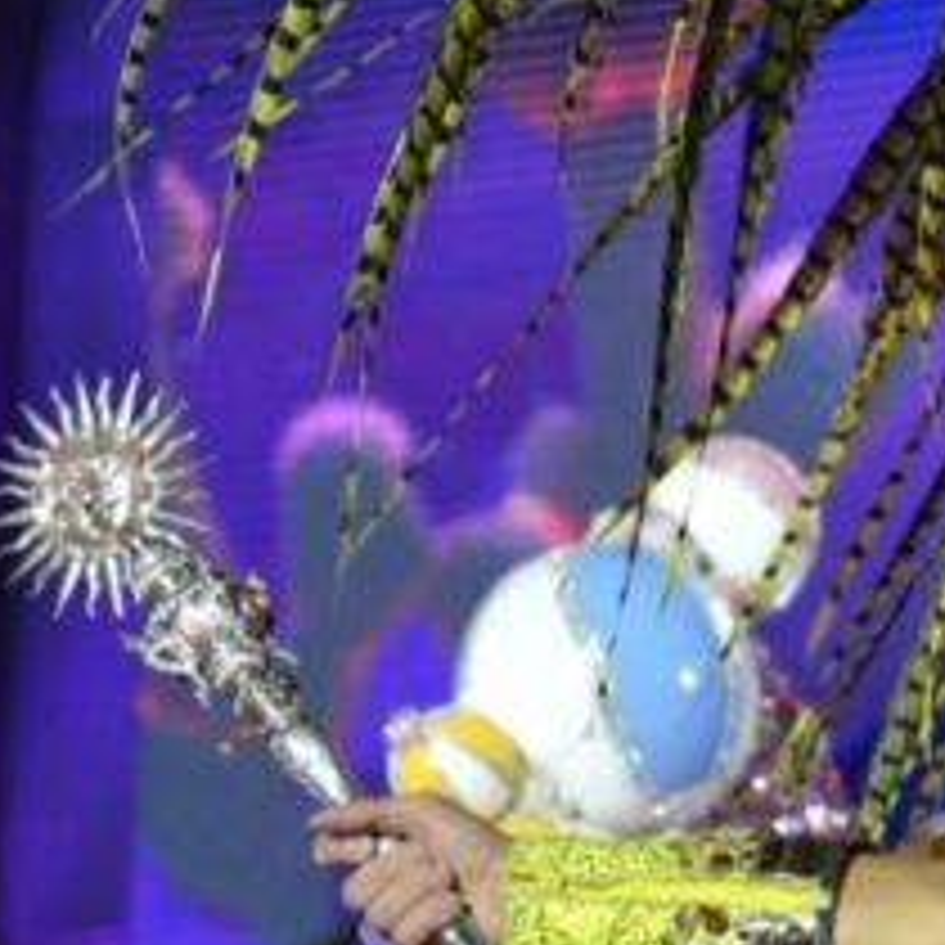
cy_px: 657
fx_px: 7691
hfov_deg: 6.9
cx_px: 1521
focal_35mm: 249
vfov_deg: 7.0
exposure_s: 1/640
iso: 800
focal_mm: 60
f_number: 2.8
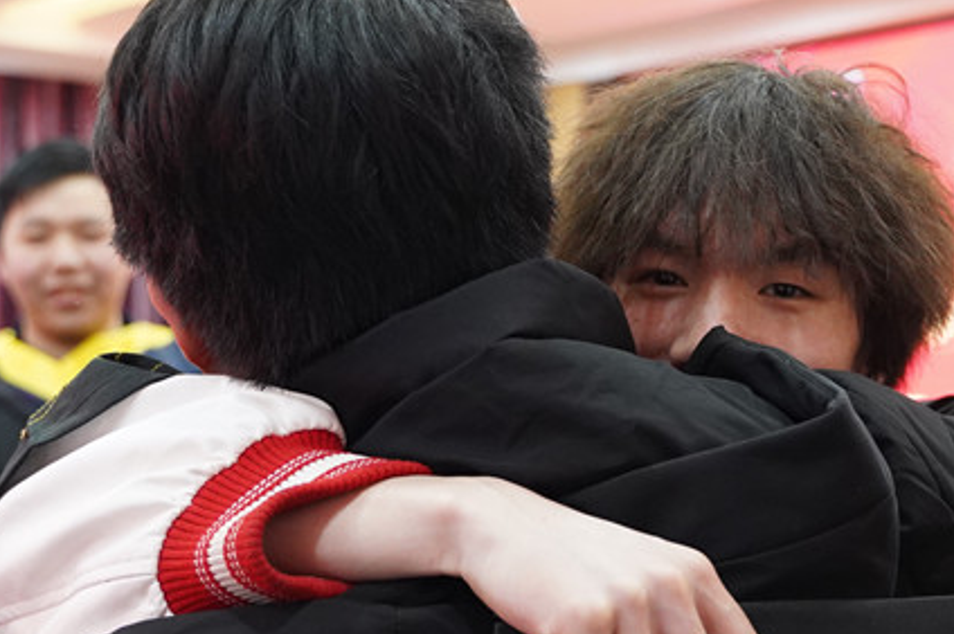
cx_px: 632
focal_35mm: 85
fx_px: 2251
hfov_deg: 23.8
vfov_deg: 16.0
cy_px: 324
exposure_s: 1/160
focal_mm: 32
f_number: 3.2
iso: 3200
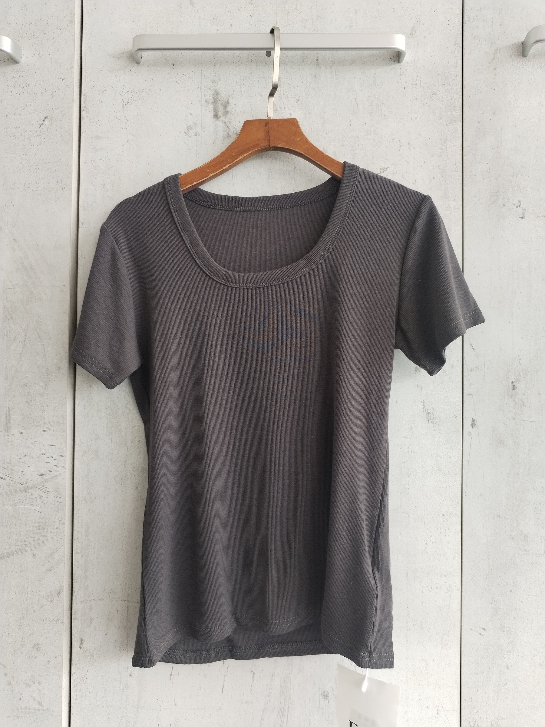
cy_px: 364
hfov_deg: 48.2
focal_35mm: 29
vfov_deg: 61.7
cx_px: 272
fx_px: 609
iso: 174
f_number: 1.8
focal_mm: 4.75
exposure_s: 1/100
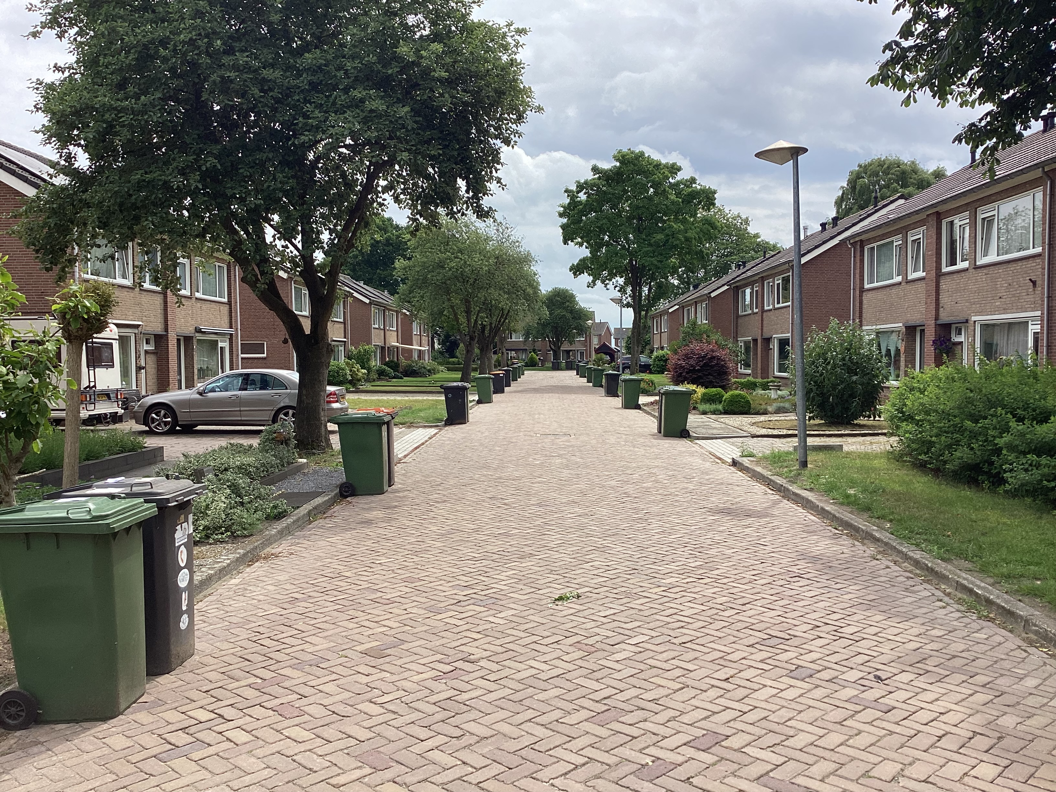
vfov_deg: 45.4
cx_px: 528
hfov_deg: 58.4
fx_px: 946
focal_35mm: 31
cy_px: 396
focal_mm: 3.3
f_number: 2.4
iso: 25
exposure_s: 1/1253
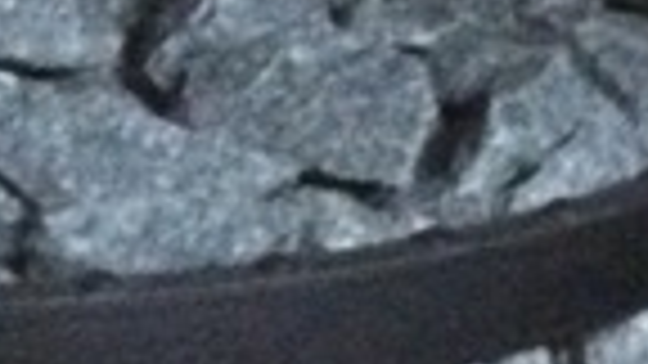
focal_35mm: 225
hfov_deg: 7.8
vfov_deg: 5.4
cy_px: 521
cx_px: 2210
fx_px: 3866
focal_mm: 4.15
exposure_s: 1/17
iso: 2000
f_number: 2.2
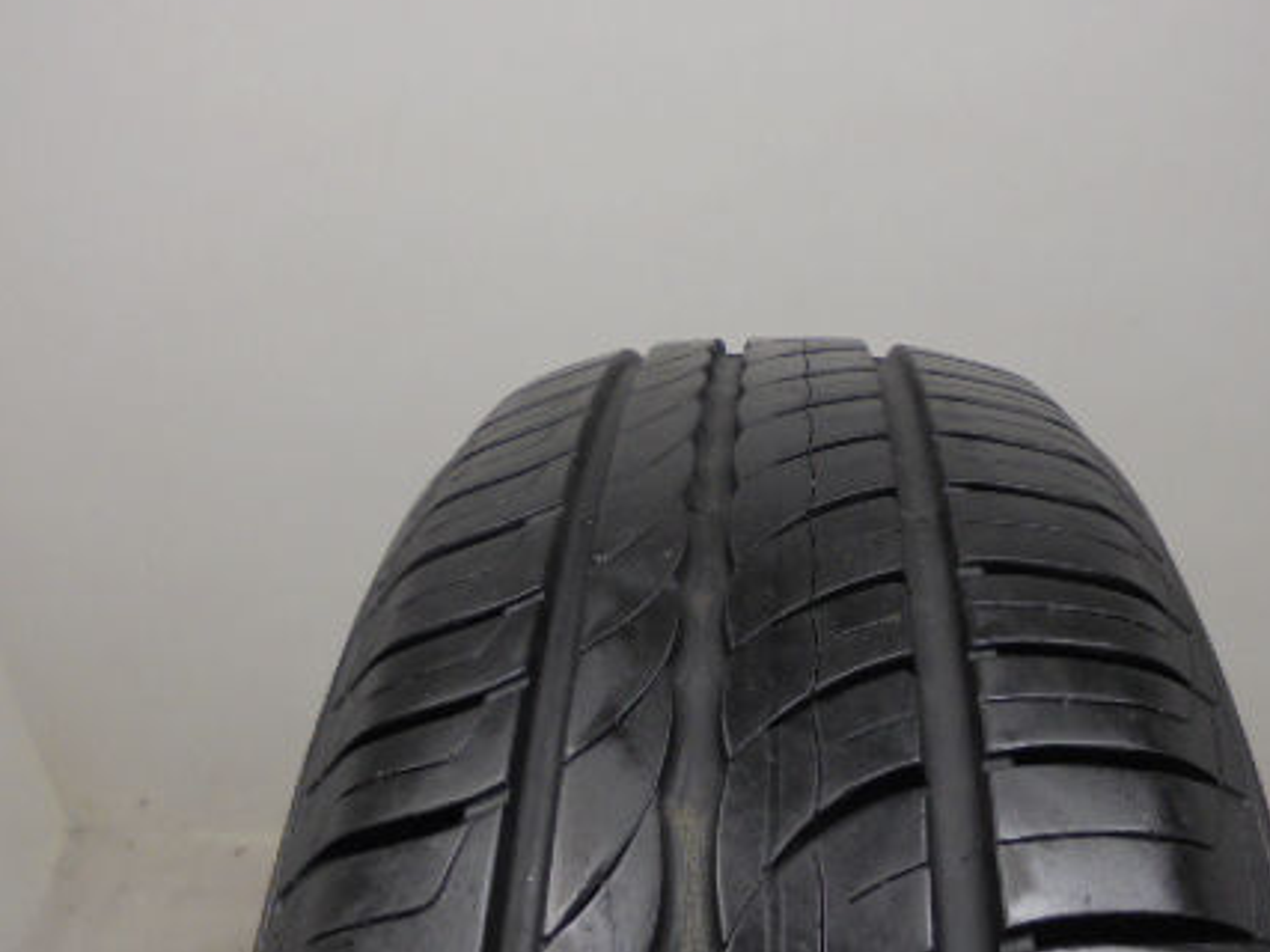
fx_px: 1430
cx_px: 711
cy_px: 428
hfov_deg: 47.8
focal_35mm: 39
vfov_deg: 36.8
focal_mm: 4.6
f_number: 3.5
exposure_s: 1/30
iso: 100
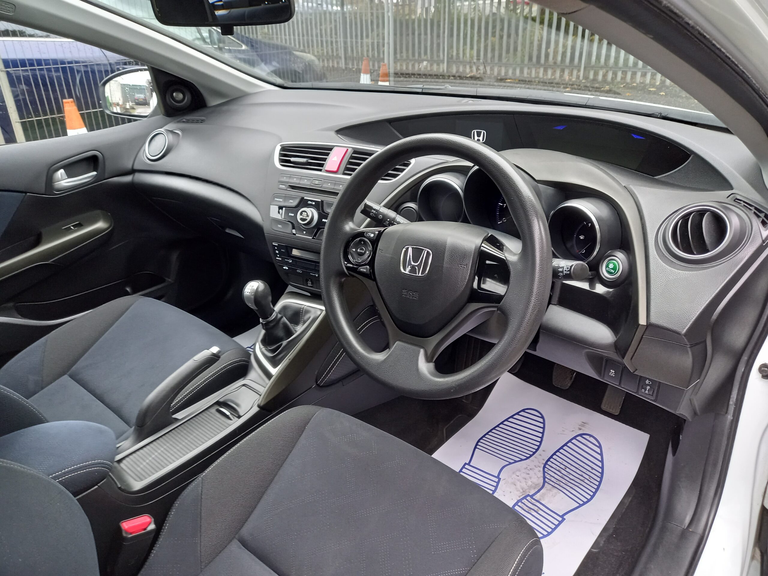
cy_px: 288
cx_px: 384
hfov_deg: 69.4
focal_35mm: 25
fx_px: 555
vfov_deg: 54.9
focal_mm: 4.6
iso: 250
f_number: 2
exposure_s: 1/30
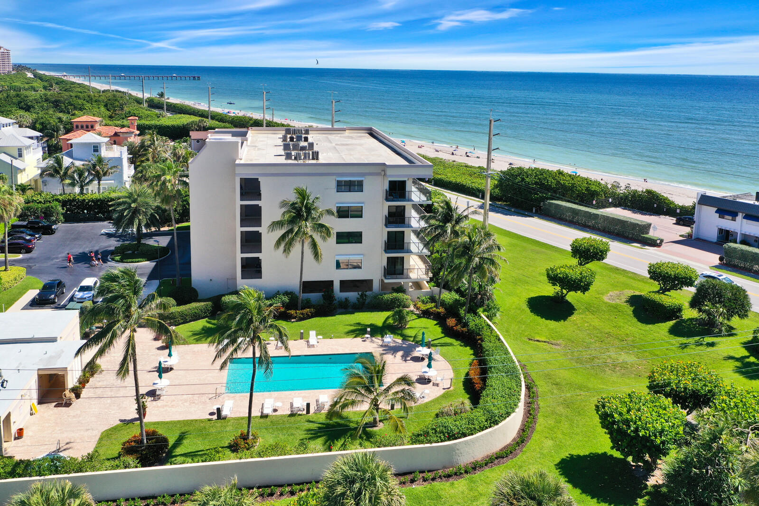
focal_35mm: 28
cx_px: 380
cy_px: 253
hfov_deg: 65.5
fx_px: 590
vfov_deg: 46.4
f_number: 5.6
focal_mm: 10.26
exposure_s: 1/500
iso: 100
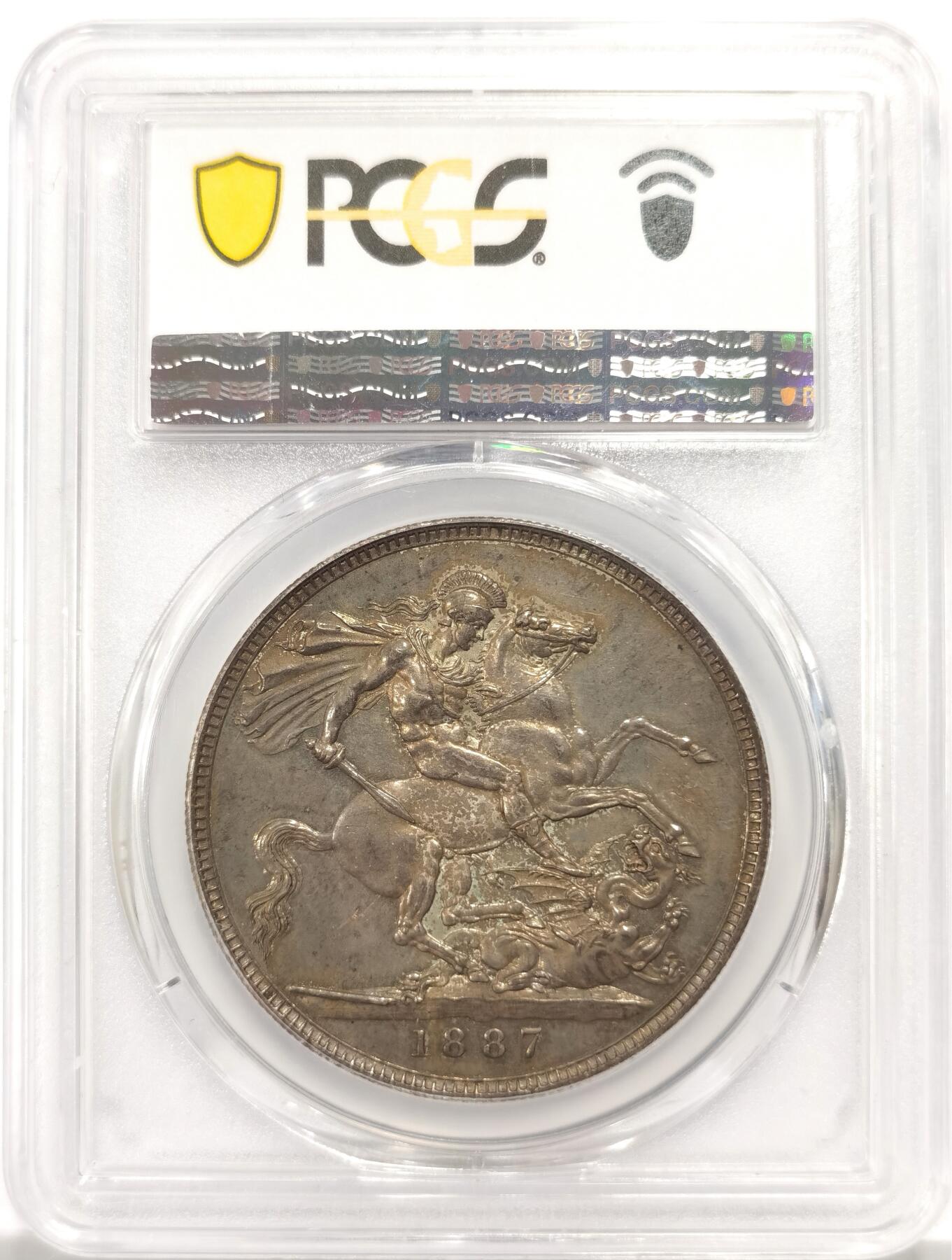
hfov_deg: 27.2
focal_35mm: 54
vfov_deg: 35.4
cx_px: 476
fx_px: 1970
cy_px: 630
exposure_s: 1/100
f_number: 16
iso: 160
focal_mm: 5.56
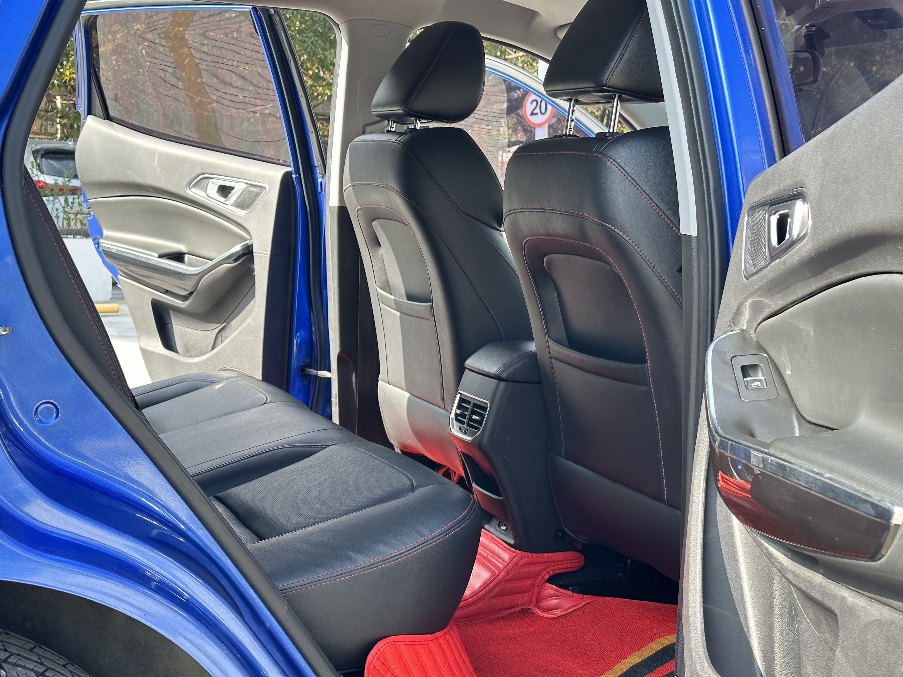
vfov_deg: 30.3
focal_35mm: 48
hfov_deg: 39.7
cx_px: 452
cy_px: 338
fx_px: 1252
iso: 64
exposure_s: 1/279
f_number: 1.78
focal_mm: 6.86
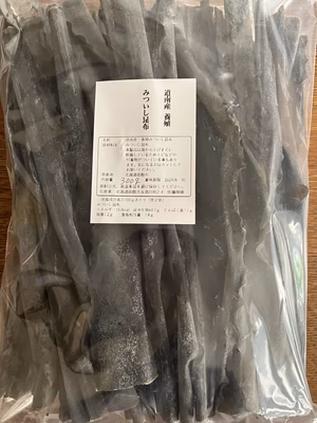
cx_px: 158
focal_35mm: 28
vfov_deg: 63.4
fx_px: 342
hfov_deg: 49.7
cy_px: 212
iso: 200
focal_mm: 3.99
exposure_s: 1/60
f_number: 1.8
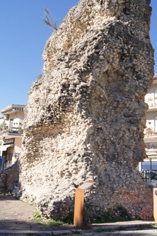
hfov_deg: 13.3
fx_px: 673
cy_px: 115
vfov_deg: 19.9
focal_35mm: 103
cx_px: 86
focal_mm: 55
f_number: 13
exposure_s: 1/250
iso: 200
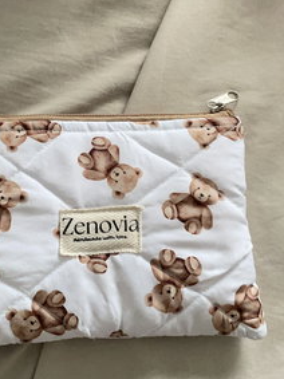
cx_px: 91
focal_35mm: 49
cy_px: 139
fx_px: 536
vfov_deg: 38.6
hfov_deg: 29.4
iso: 400
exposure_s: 1/60
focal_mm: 4.2
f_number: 1.6
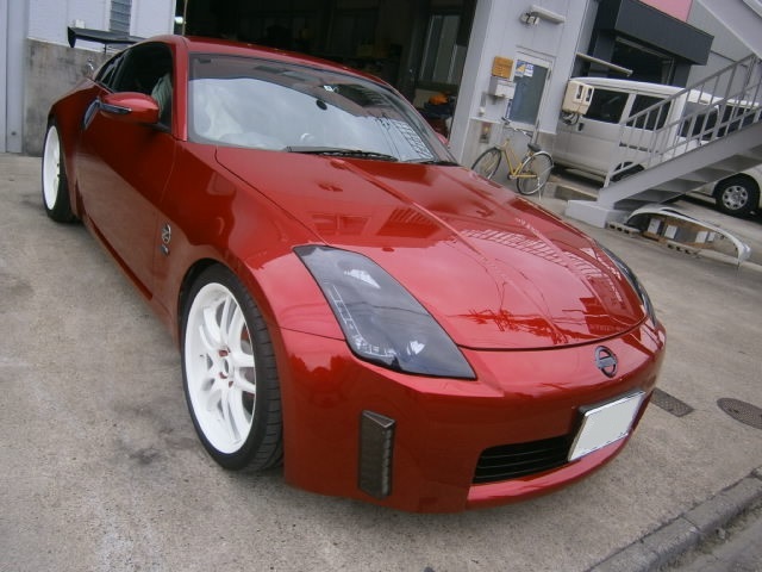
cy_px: 286
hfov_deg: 67.3
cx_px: 381
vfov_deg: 53.1
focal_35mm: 26
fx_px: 572
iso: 100
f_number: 2.8
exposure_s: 1/250
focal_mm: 4.7
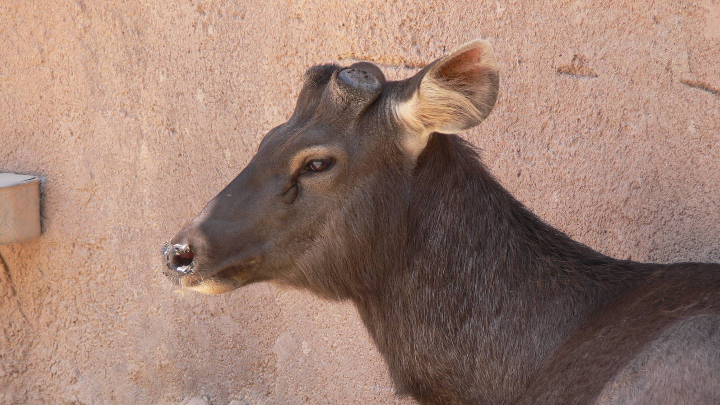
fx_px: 8763
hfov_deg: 4.7
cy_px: 242
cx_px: 359
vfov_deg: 2.6
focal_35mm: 459
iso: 80
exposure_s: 1/100
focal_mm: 88.8
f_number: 5.6
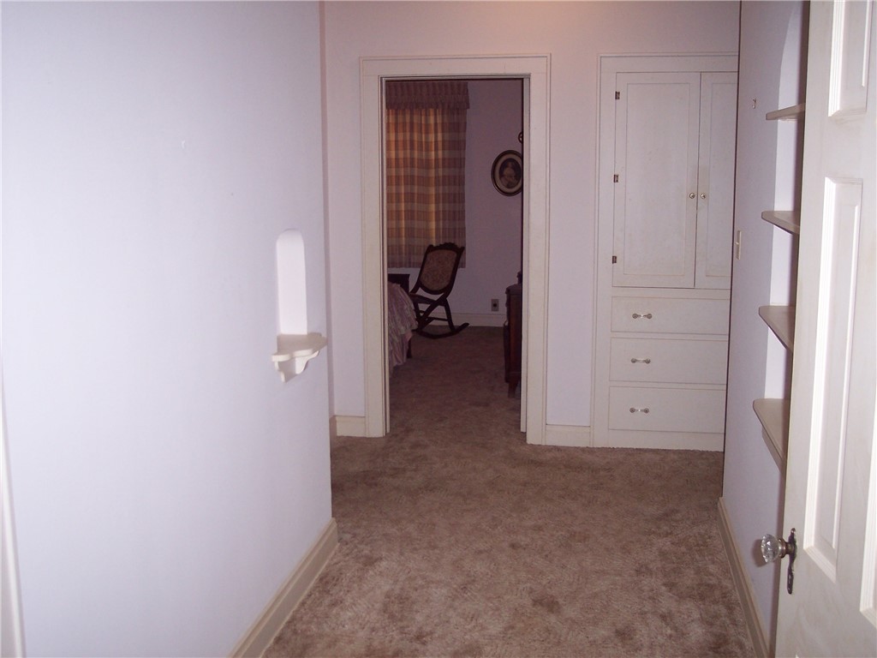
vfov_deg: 36.8
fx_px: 988
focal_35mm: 39
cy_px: 329
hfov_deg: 47.9
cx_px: 438
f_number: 2.8
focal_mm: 8
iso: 140
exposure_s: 1/60
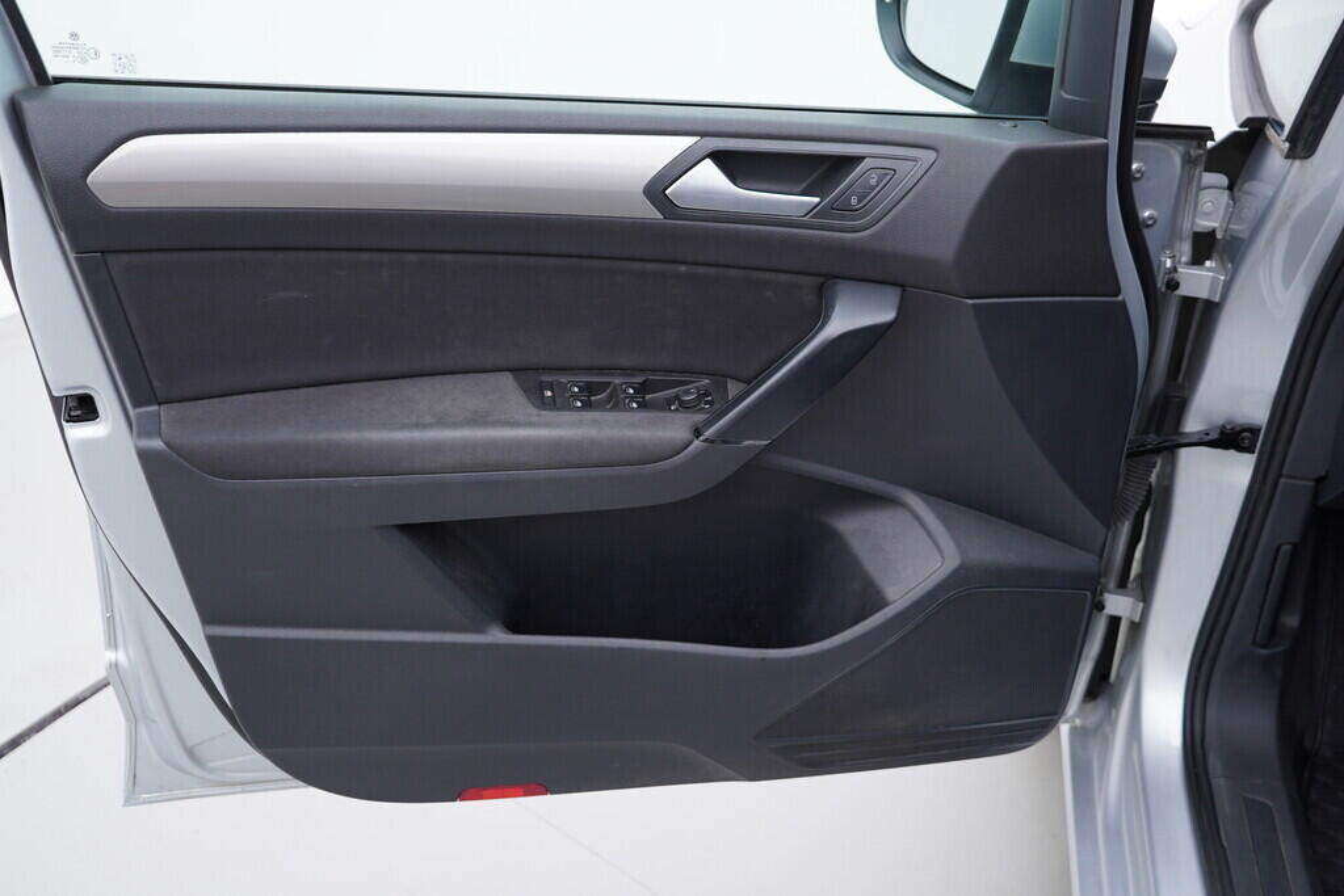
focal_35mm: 36
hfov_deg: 53.1
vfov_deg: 36.9
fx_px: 1344
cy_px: 448
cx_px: 672
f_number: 3.2
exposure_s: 1/50
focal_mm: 24
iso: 125
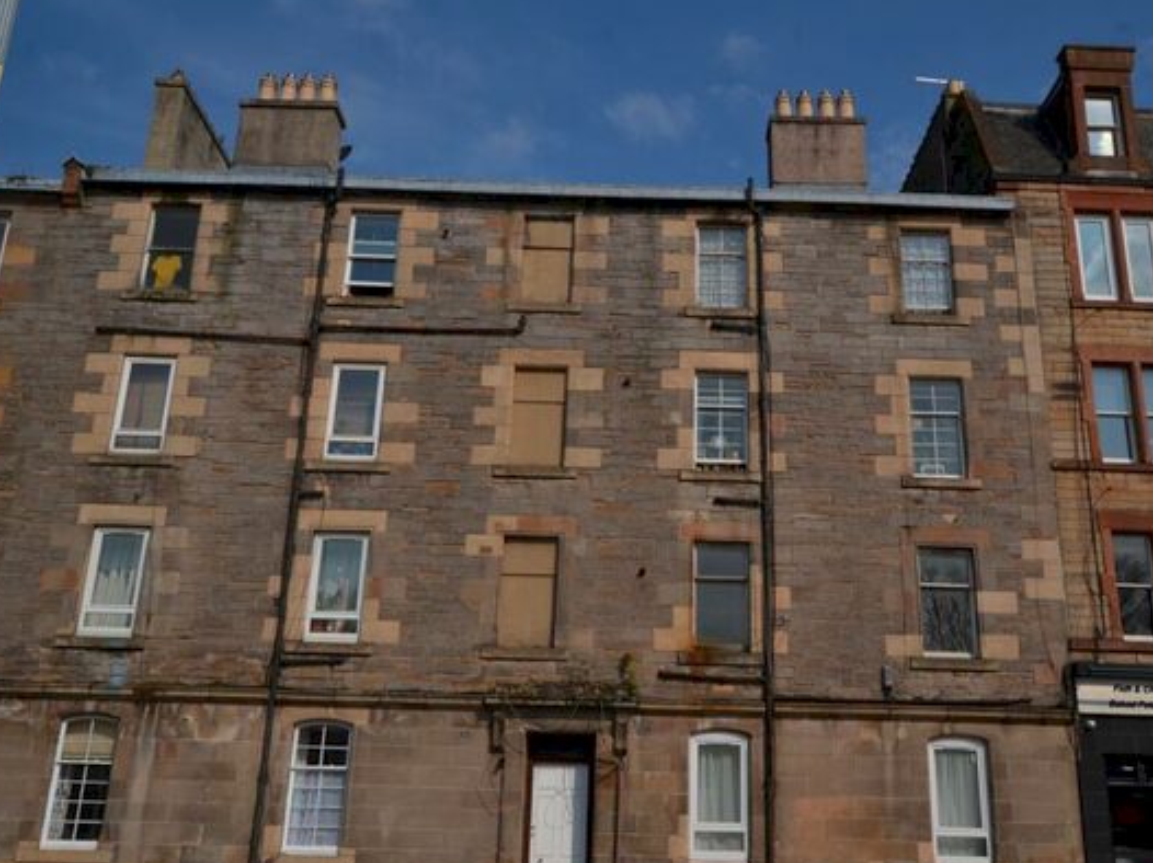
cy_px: 494
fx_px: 1087
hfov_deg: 55.8
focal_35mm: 33
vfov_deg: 43.2
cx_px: 631
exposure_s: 1/200
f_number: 14
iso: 100
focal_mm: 17
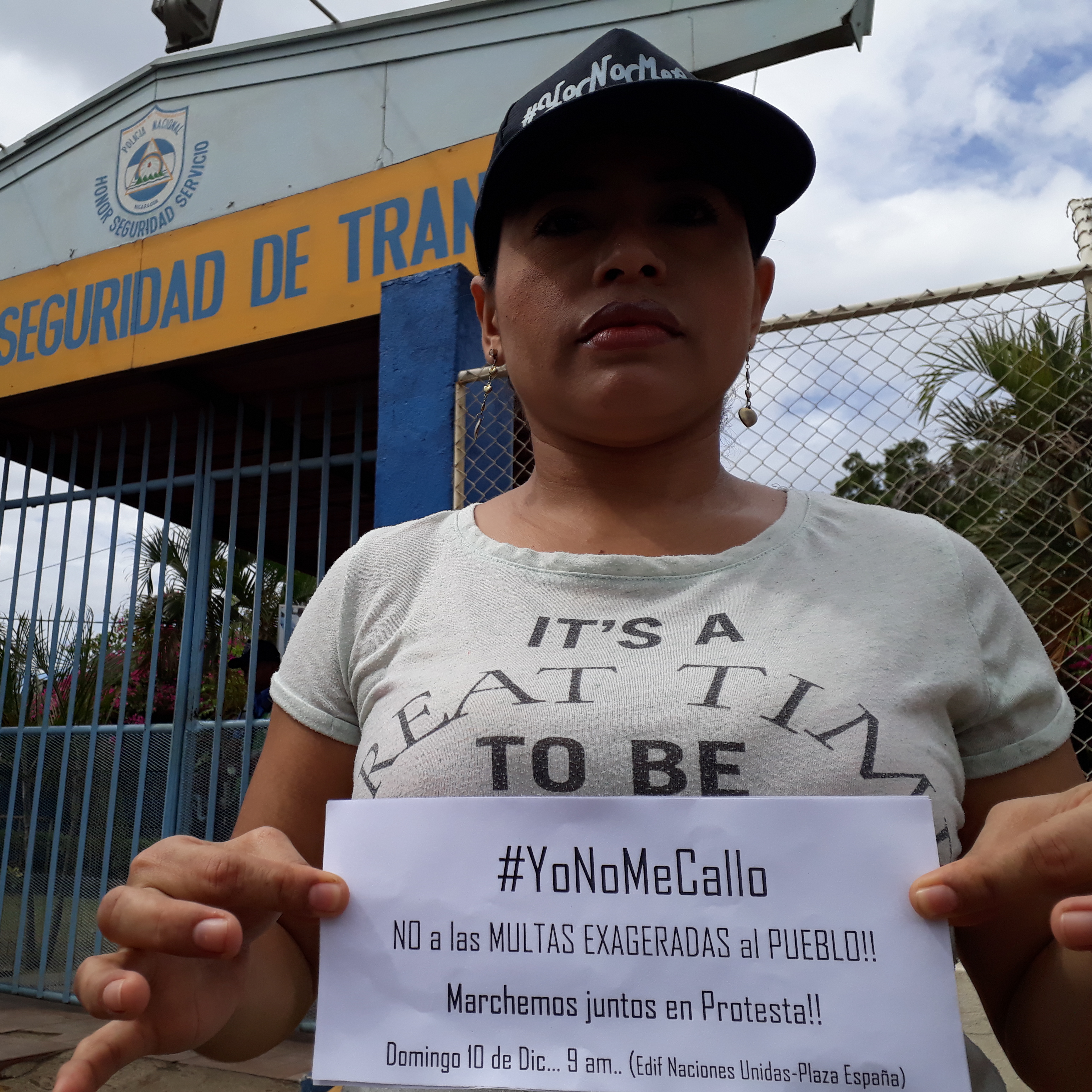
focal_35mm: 32
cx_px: 390
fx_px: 1142
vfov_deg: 51.1
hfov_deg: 50.4
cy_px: 549
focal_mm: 3.6
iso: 40
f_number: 1.9
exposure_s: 1/1767
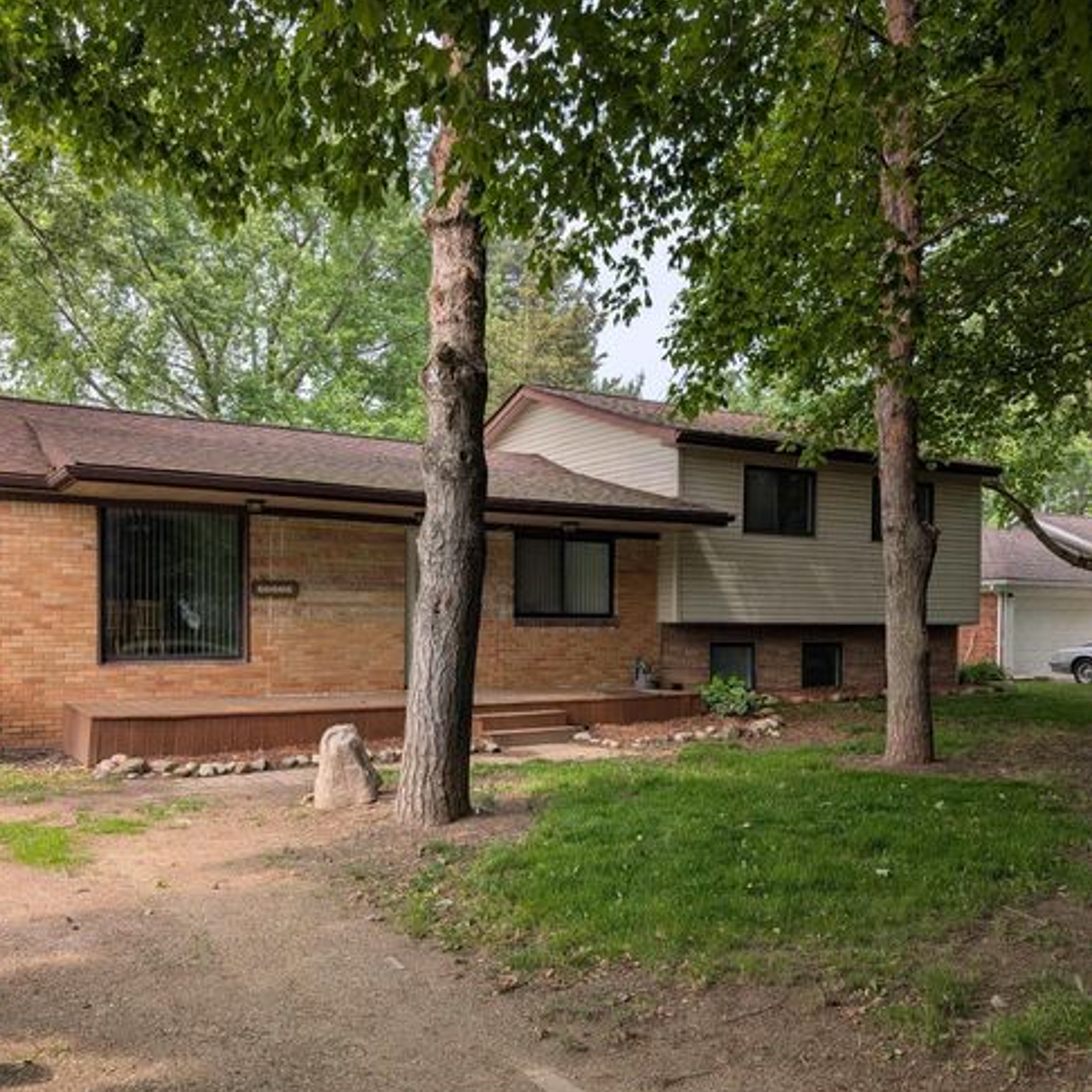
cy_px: 638
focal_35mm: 29
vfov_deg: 55.3
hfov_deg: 55.6
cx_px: 535
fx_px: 1035
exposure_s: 1/450
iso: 20
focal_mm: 6.9
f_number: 1.68
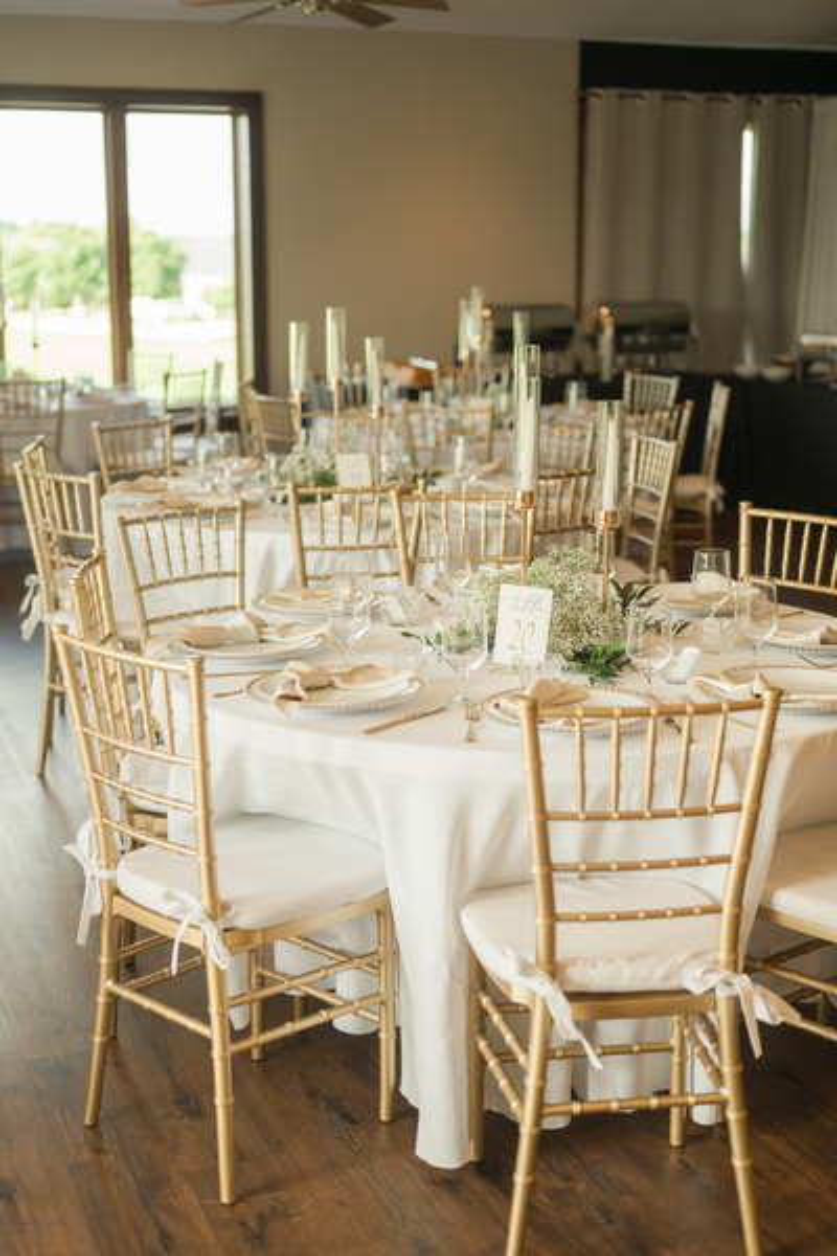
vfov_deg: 39.6
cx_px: 418
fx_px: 1744
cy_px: 628
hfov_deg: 27.0
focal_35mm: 50
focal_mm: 50
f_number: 2.2
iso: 200
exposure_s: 1/250
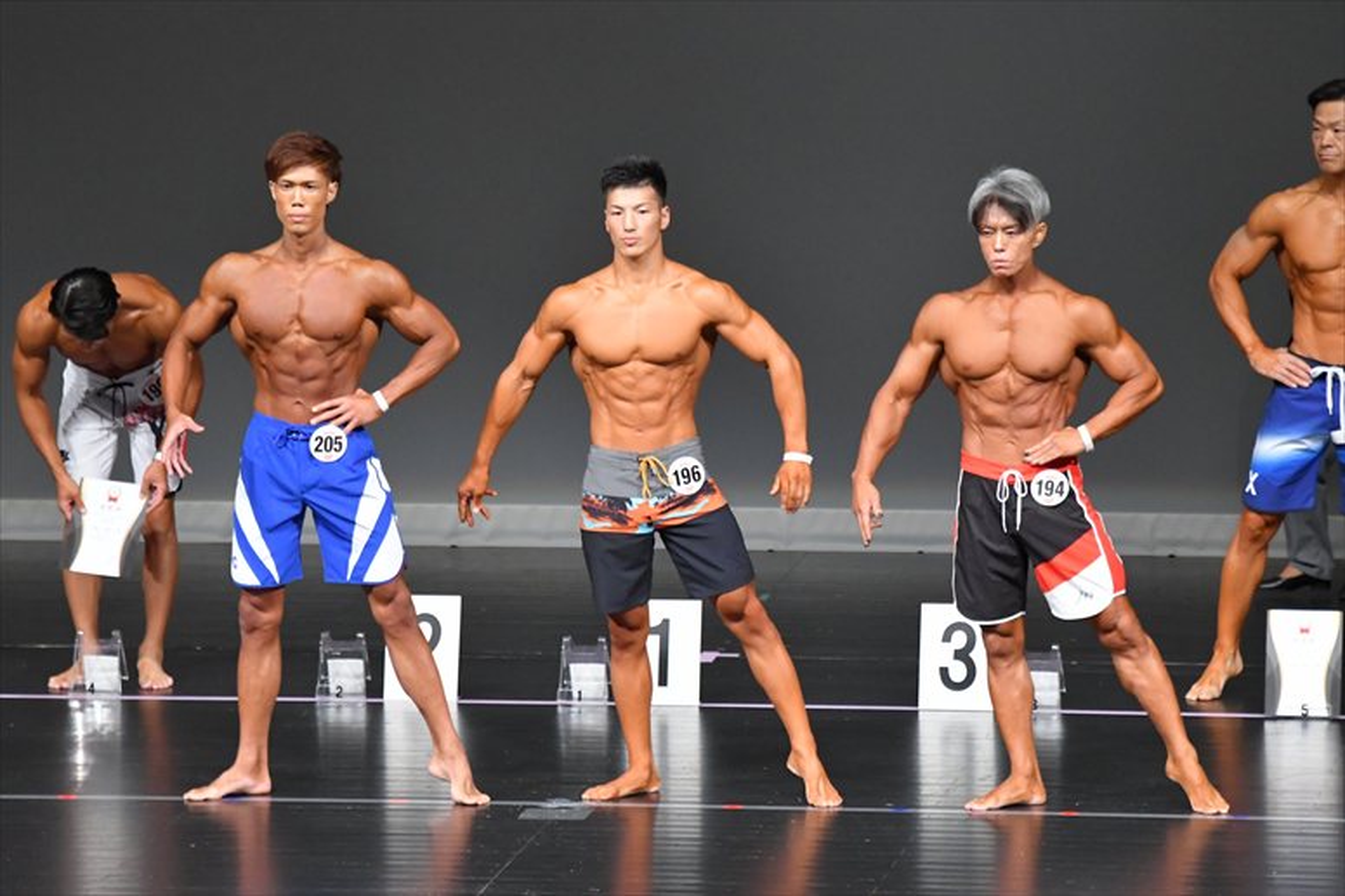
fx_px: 10643
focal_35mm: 285
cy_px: 448
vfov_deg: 4.8
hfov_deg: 7.2
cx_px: 672
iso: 5000
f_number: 5.6
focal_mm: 190
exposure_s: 1/400
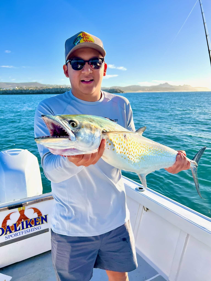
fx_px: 211
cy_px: 140
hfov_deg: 53.1
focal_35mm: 26
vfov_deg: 67.3
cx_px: 106
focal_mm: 5.7
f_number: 1.5
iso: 50
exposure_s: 1/4115
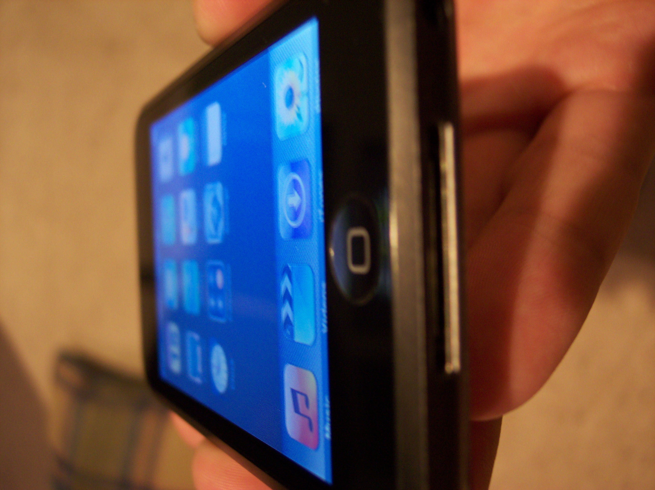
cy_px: 245
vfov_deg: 37.7
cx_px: 328
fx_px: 719
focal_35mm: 38
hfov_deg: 49.0
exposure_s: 1/10
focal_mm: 8
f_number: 2.8
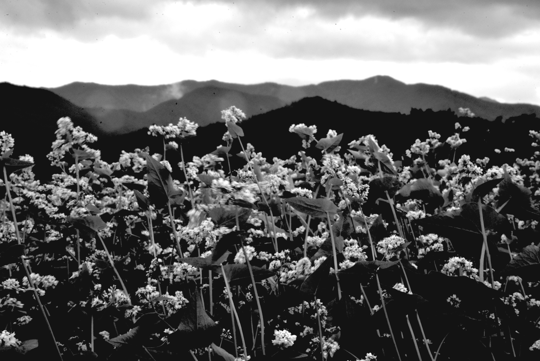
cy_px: 180
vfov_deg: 16.1
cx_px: 270
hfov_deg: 23.9
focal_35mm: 85
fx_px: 1275
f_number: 29
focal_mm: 85
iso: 2000
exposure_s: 1/125
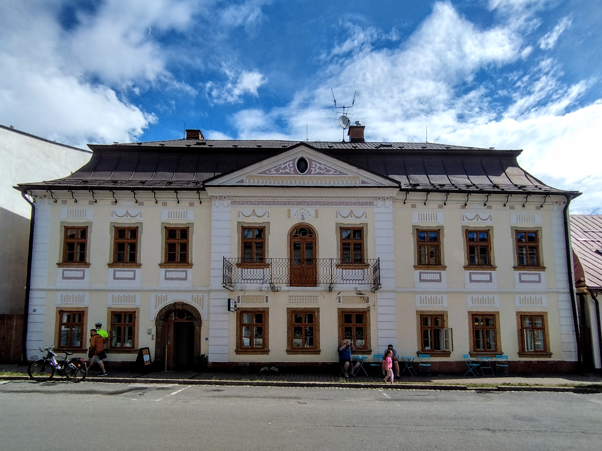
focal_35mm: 16
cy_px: 226
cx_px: 301
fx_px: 278
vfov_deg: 78.1
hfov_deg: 94.5
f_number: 2.2
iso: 50
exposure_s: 1/2605
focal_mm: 1.65
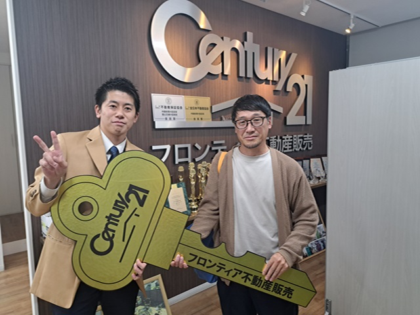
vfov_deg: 56.8
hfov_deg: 71.6
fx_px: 291
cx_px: 210
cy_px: 158
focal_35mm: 24
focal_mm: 5.23
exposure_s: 1/50
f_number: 1.8
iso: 200
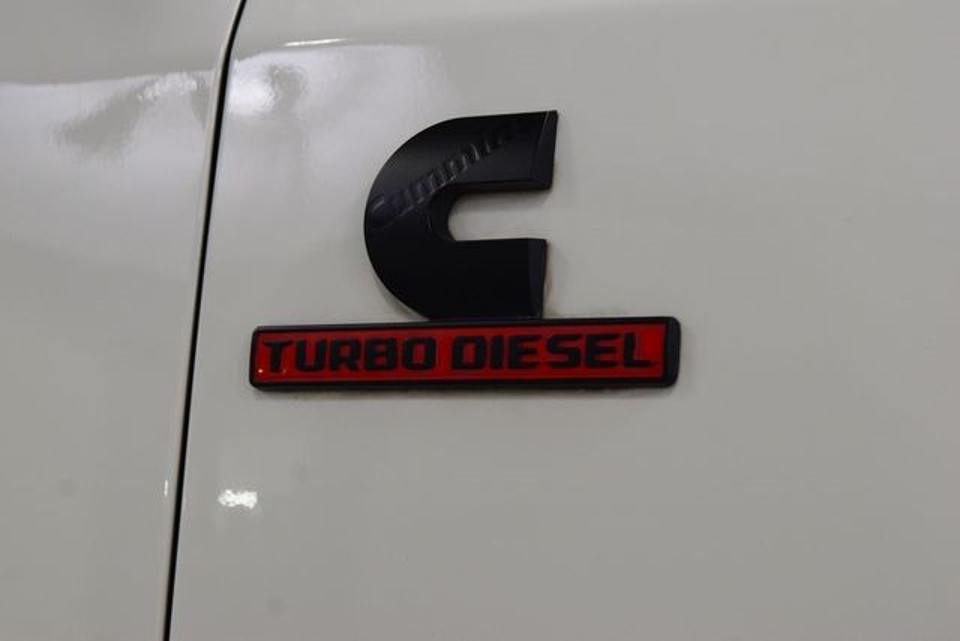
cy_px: 320
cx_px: 480
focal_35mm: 105
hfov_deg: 19.5
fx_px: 2800
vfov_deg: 13.0
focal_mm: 70
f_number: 7.1
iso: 640
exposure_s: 1/30
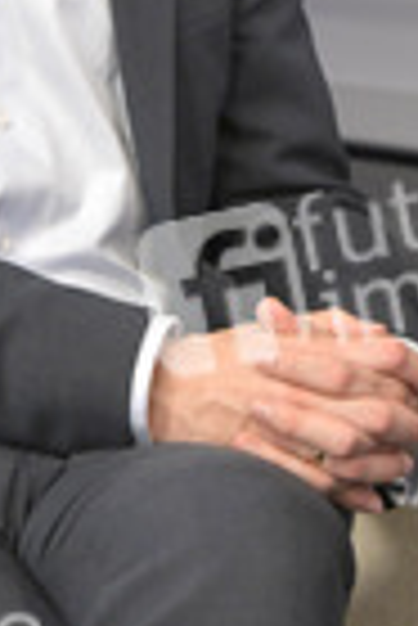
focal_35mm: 138
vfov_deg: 14.7
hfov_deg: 9.9
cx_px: -40
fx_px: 2397
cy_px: 45
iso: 2500
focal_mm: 48
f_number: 6.3
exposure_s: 1/250
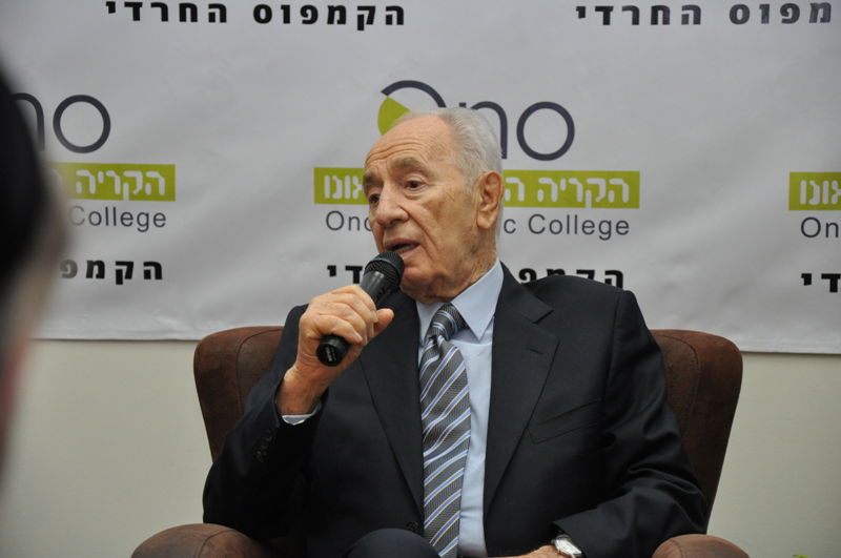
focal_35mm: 147
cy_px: 279
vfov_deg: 9.3
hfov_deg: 14.0
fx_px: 3429
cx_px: 420
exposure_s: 1/60
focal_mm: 98
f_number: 5.6
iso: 800
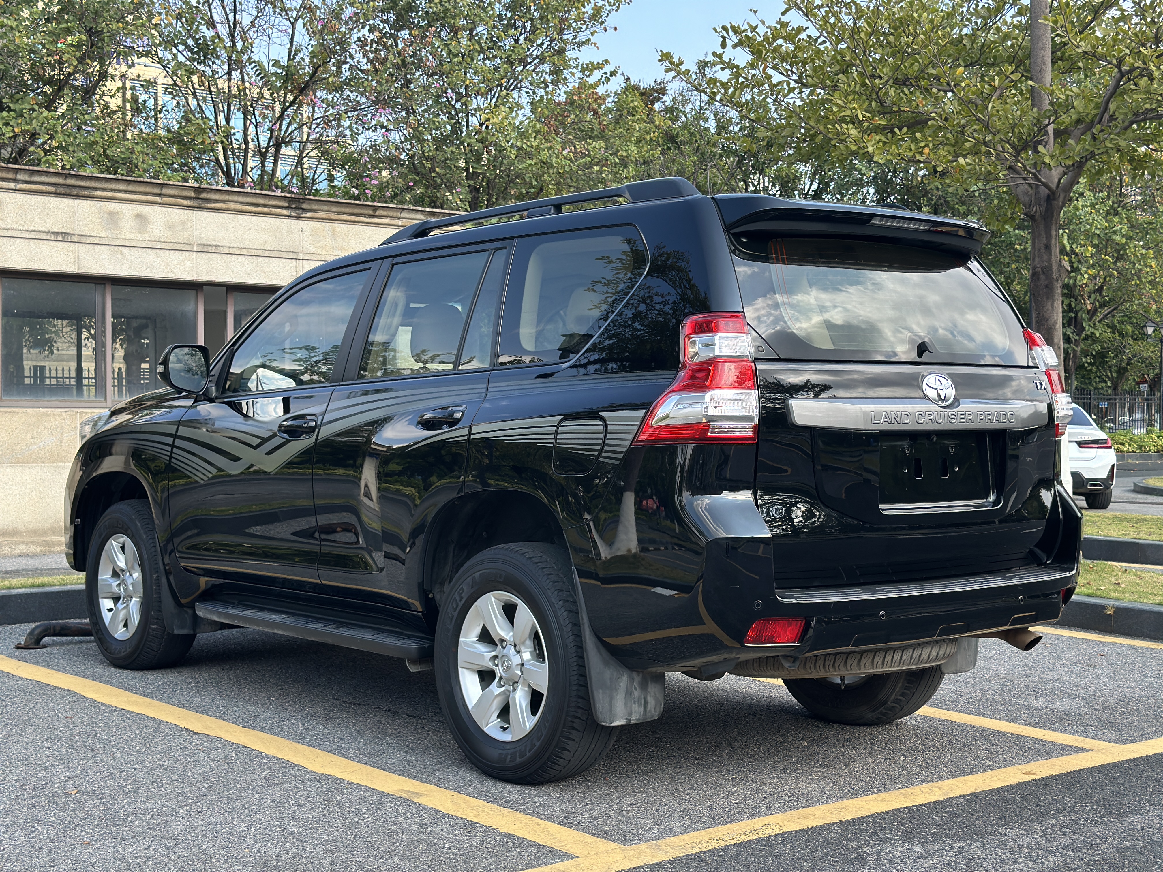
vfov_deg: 30.3
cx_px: 582
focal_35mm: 48
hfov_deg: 39.7
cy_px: 436
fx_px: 1613
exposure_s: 1/980
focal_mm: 6.86
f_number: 1.78
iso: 80
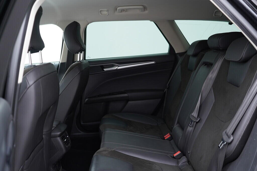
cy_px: 86
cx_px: 128
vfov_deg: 36.9
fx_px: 257
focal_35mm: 36
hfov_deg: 53.1
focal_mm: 24
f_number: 2.8
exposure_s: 1/40
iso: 320
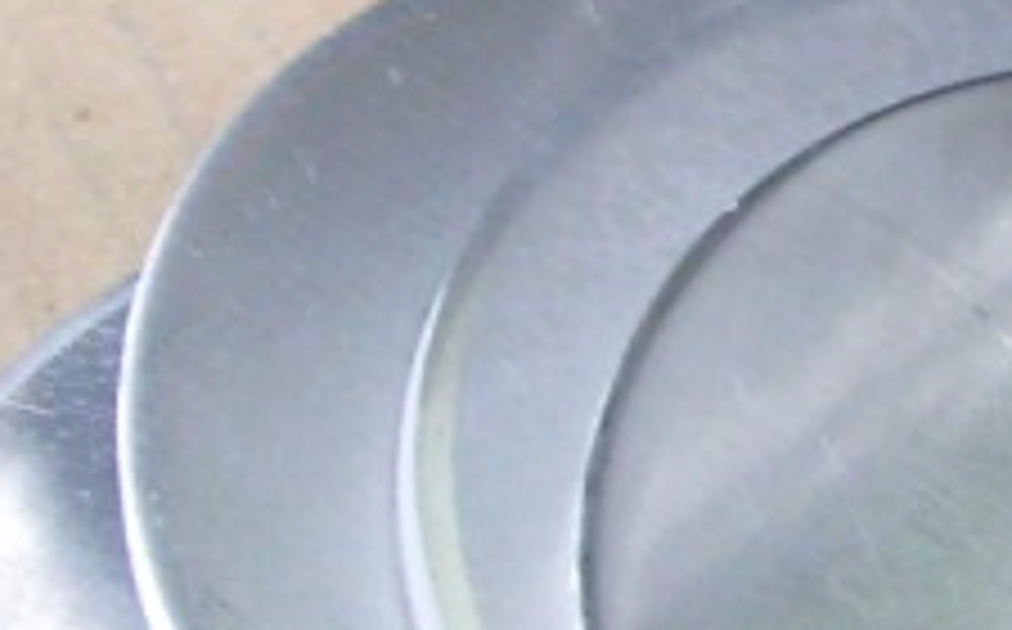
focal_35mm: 169
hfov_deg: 12.0
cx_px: 1421
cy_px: -176
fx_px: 4655
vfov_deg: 7.7
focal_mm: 5.8
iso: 100
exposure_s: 1/60
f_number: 2.8
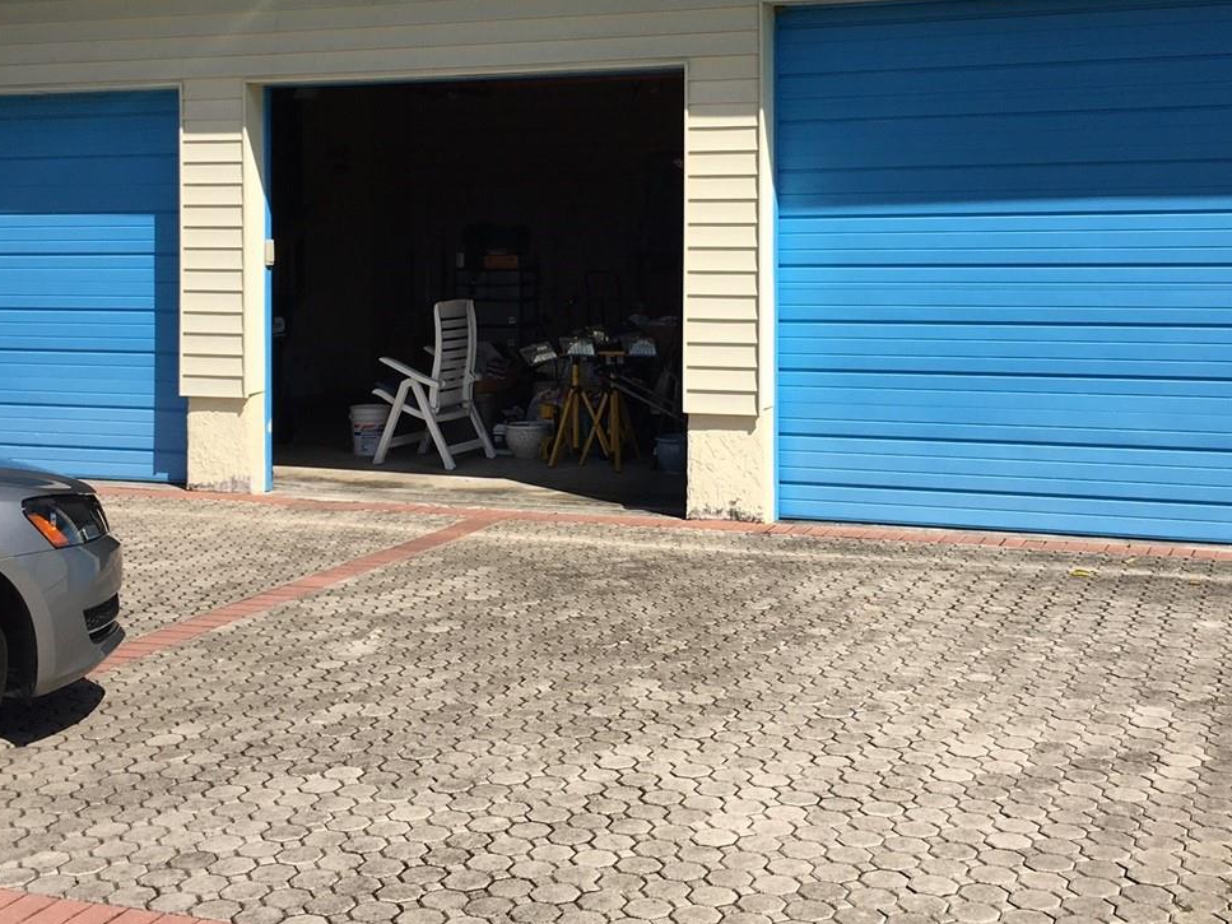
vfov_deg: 30.0
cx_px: 640
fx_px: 1708
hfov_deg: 39.7
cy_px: 285
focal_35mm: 48
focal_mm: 4.15
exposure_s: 1/2262
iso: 25
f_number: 2.2
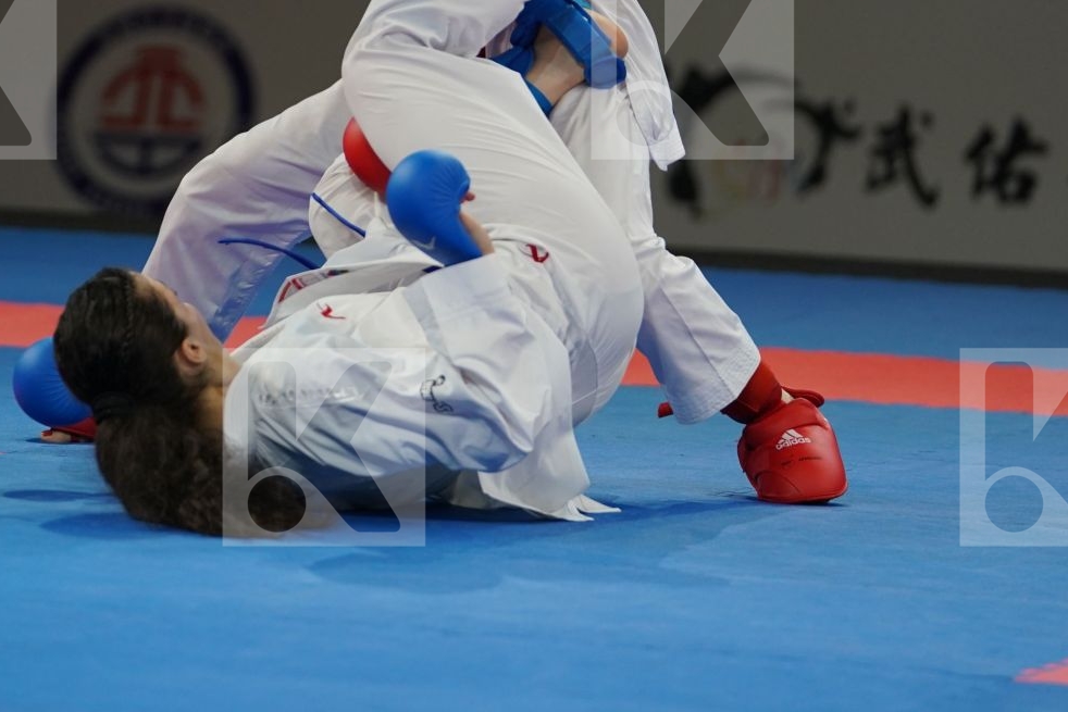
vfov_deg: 4.2
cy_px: 61
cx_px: 324
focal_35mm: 328
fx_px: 9731
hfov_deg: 6.3
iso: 1250
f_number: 2.8
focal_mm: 179
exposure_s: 1/1000
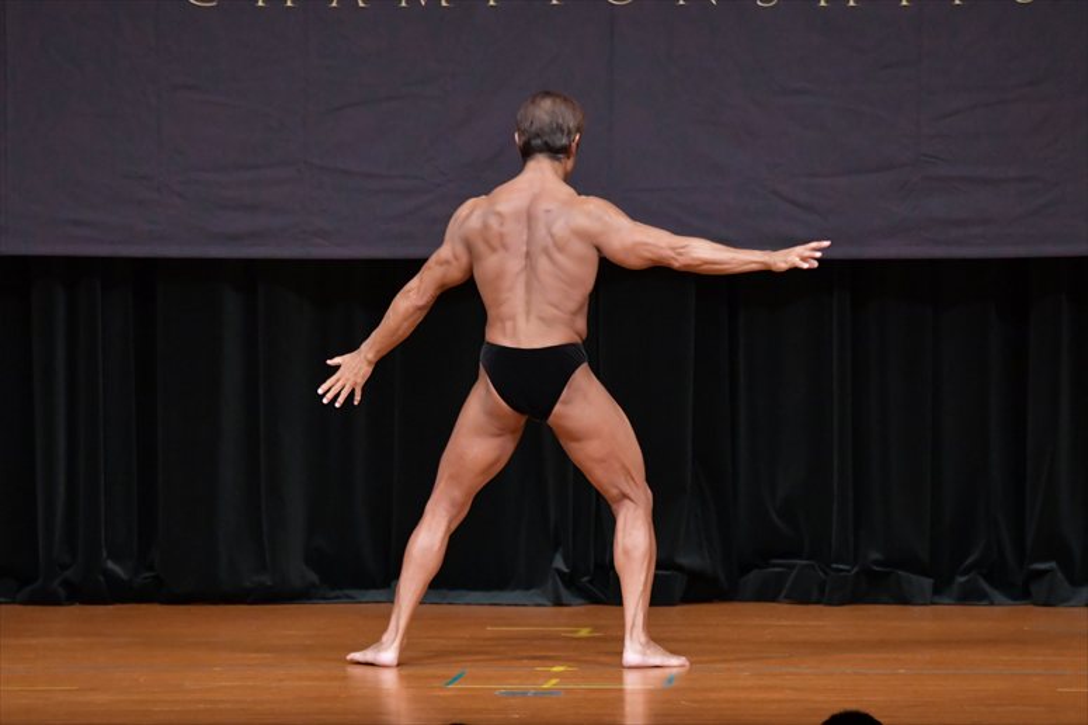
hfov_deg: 7.6
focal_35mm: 270
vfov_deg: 5.1
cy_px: 362
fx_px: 8156
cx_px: 544
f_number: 5.6
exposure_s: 1/400
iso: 5000
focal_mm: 180
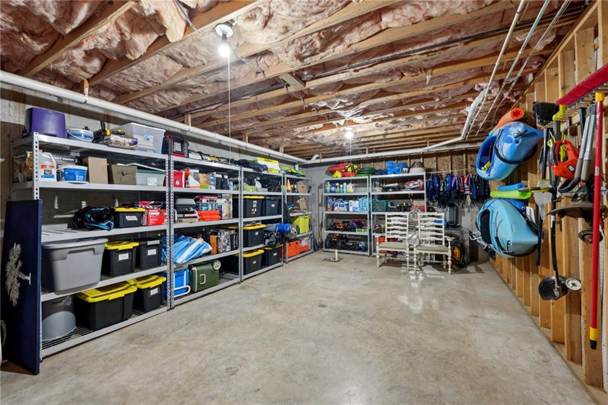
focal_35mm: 14
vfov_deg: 81.1
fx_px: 236
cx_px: 304
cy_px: 202
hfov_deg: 104.3
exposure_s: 1
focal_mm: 14
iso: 320
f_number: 8
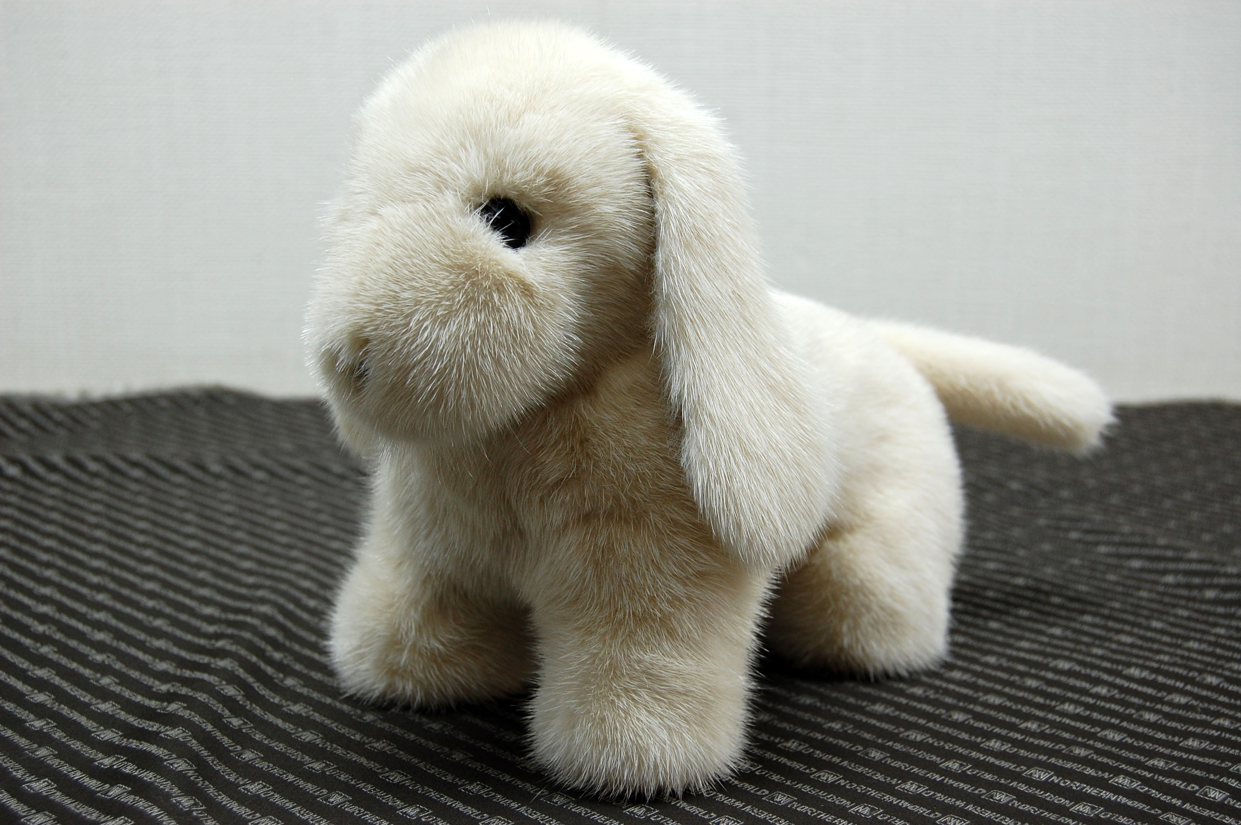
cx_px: 620
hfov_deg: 41.1
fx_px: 1653
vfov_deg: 28.0
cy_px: 412
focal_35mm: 48
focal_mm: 32
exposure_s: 1/125
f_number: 5.6
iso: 360
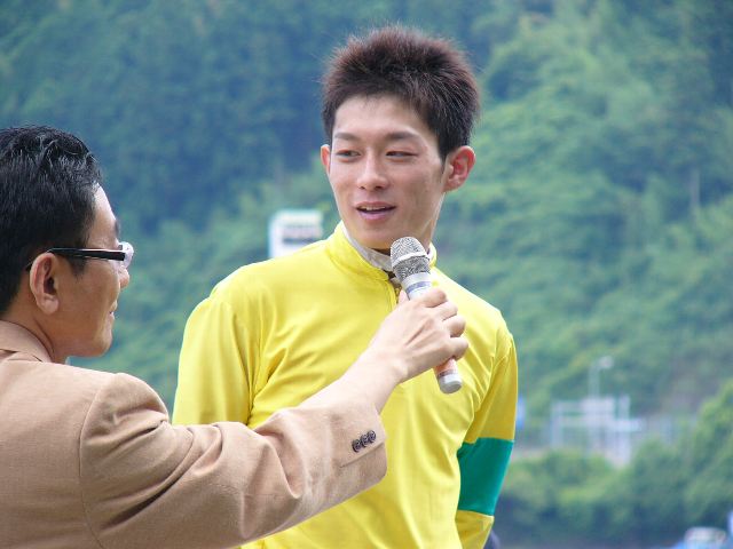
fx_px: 6331
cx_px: 366
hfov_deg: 6.6
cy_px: 274
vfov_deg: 5.0
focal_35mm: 299
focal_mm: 49.7
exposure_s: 1/125
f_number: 3.7
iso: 50
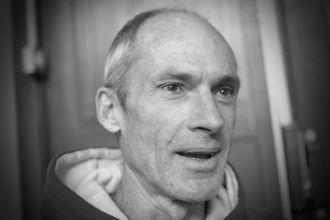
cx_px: 165
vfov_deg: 29.9
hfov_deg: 43.6
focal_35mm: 45
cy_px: 110
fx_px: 412
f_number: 2.8
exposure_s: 1/100
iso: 400
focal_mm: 30
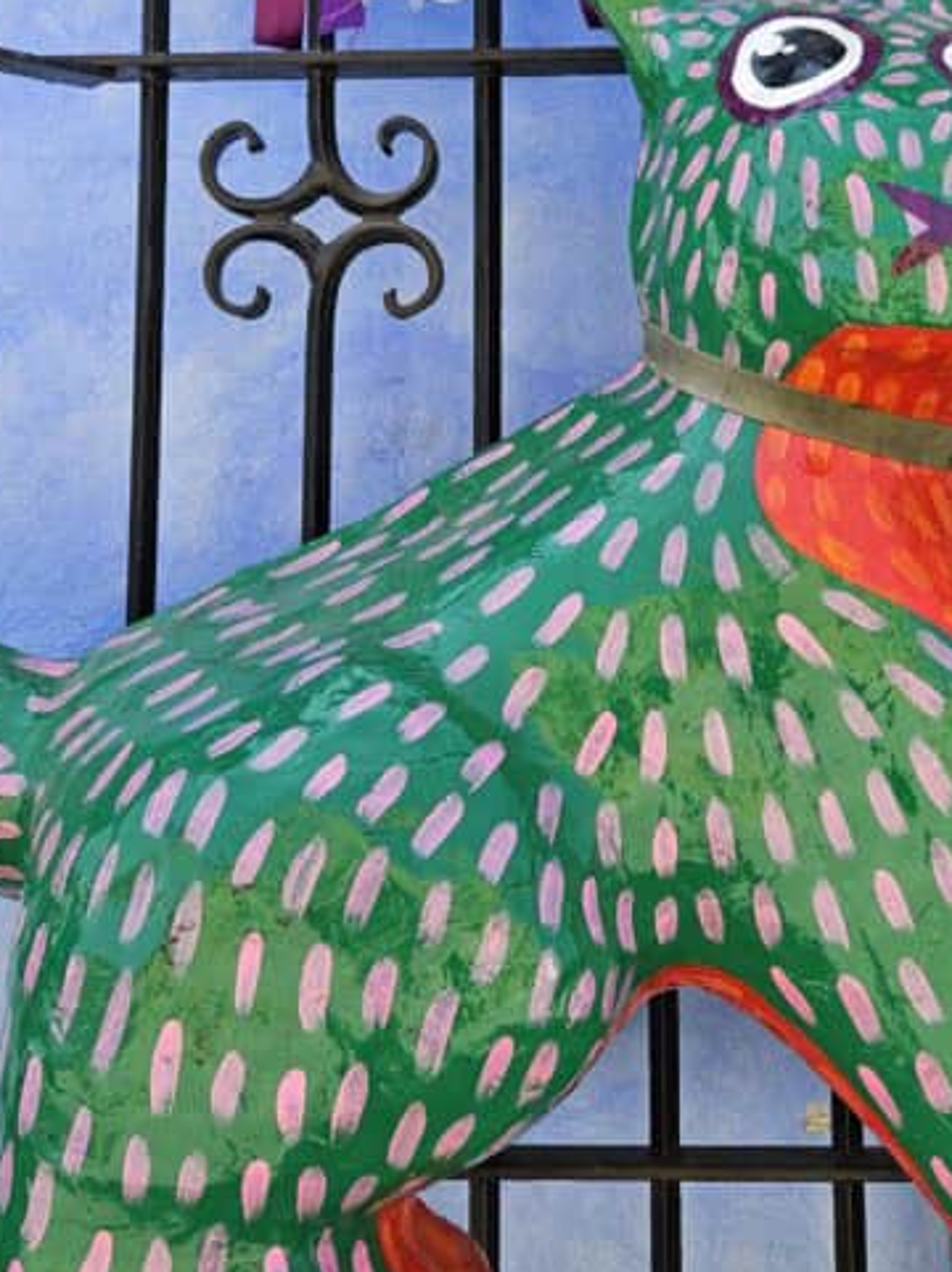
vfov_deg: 37.9
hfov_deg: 29.3
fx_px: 1799
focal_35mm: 49
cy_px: 309
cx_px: 680
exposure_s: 1/719
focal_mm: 5.4
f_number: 1.8
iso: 50
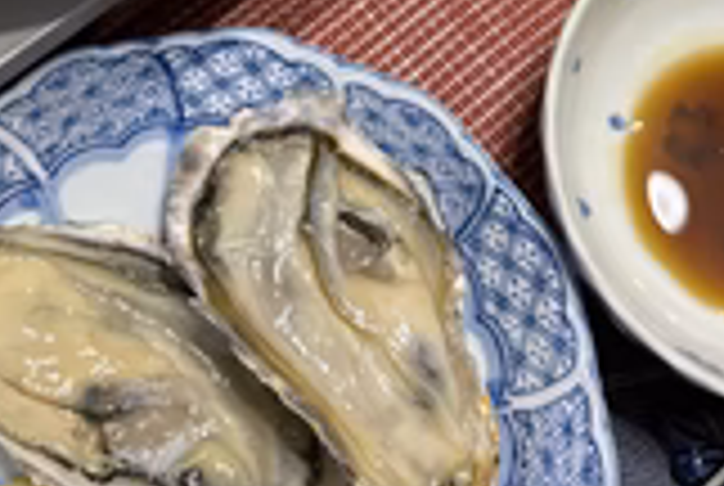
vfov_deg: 19.0
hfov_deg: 30.0
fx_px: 1350
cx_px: 337
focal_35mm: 67
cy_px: -135
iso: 320
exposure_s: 1/59
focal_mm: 5.96
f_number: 1.6
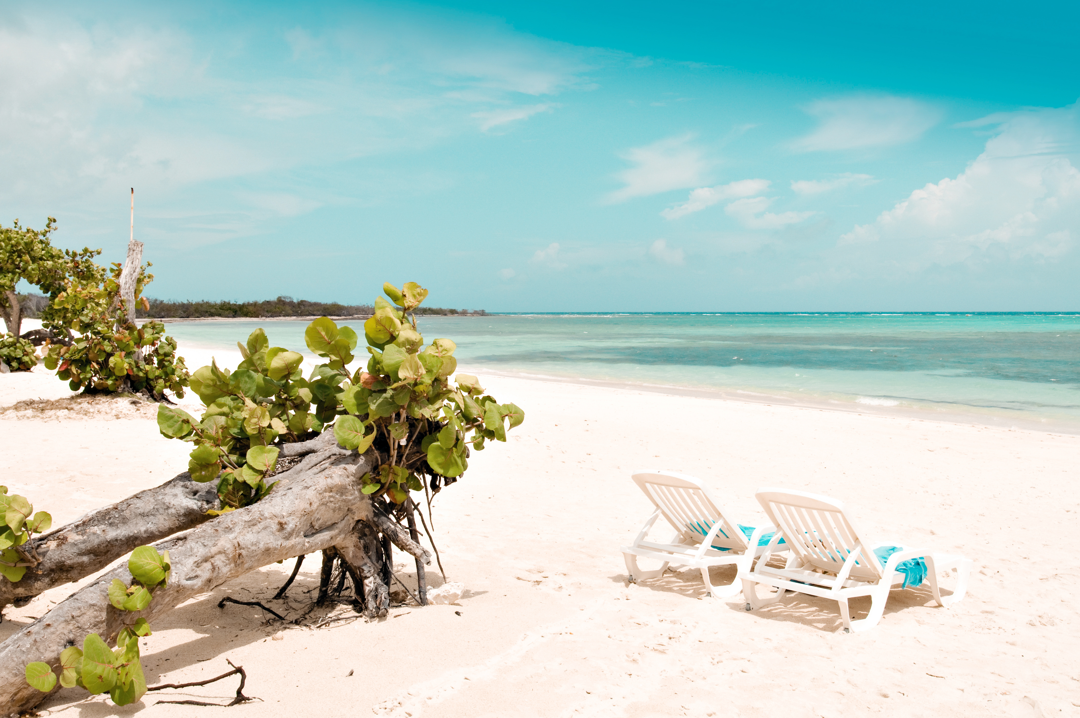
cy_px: 359
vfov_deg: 39.9
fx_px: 989
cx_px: 540
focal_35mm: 33
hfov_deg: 57.3
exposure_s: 1/500
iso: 200
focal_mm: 22
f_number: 11
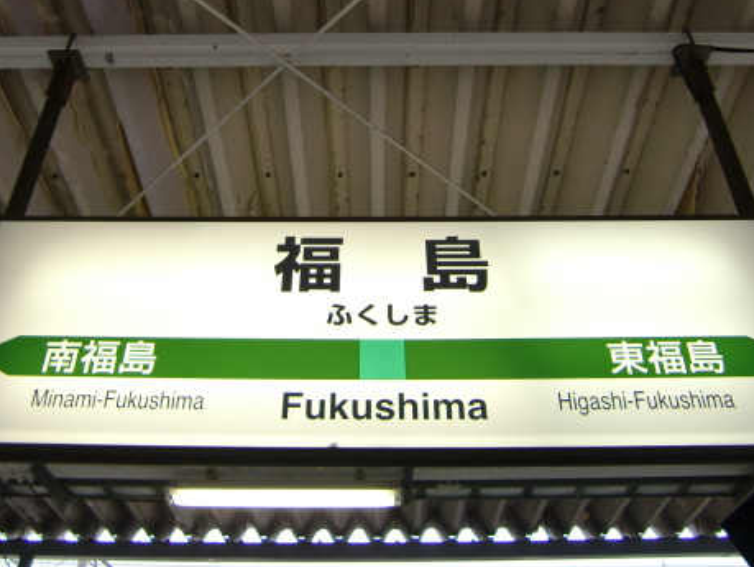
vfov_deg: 36.4
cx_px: 366
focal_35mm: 39
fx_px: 850
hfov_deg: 47.8
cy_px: 177
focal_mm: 4.9
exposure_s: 1/60
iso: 80
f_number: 2.6
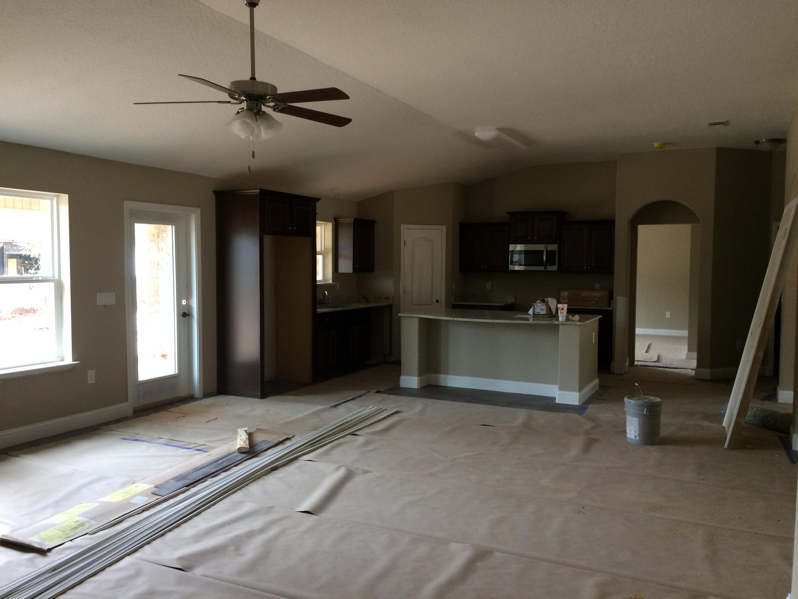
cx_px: 399
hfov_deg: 61.7
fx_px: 669
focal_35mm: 29
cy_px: 300
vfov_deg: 48.2
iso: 125
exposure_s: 1/30
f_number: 2.2
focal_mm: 4.15
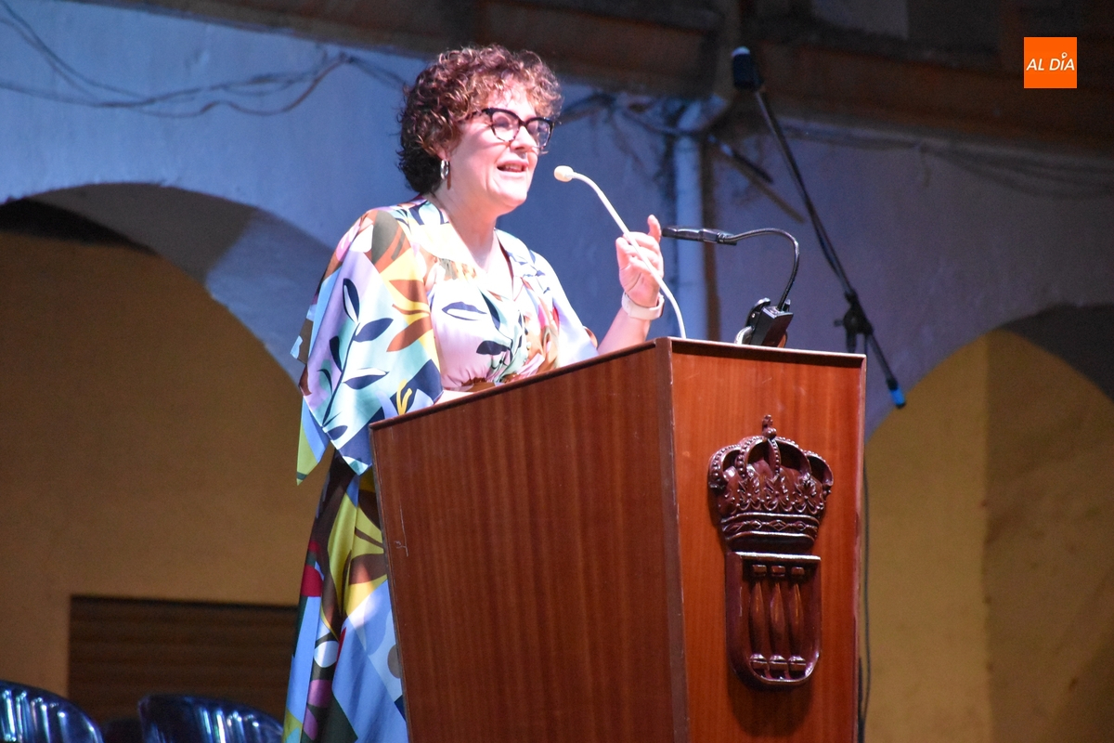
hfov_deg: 9.8
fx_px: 6498
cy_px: 372
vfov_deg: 6.5
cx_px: 557
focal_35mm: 210
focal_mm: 140
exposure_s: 1/125
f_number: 5.6
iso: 7200
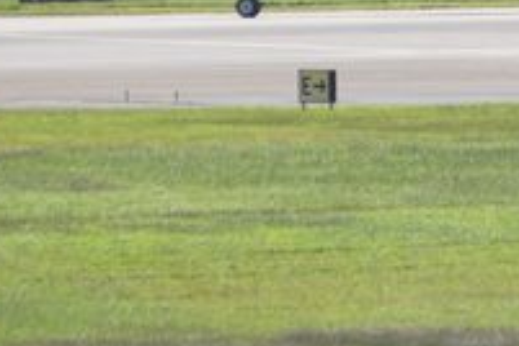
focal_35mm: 1378
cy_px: -176
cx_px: 717
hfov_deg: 1.5
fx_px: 19865
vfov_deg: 1.0
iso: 200
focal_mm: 300
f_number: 8
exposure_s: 1/1000
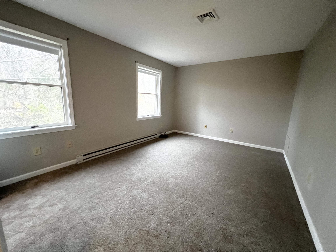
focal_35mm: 13
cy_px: 126
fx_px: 126
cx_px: 168
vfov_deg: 89.9
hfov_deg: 106.2
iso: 800
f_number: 1.8
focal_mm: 1.57
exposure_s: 1/60
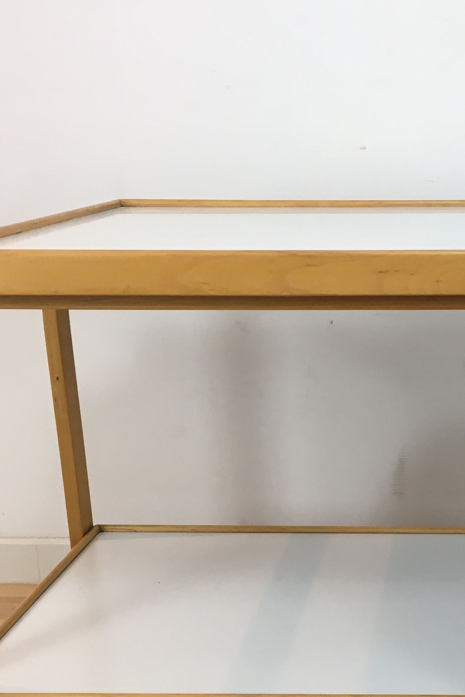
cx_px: 459
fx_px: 1143
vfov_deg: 33.4
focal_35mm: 59
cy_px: 502
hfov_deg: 22.2
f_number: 2.2
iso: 32
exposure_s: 1/33
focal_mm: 4.15
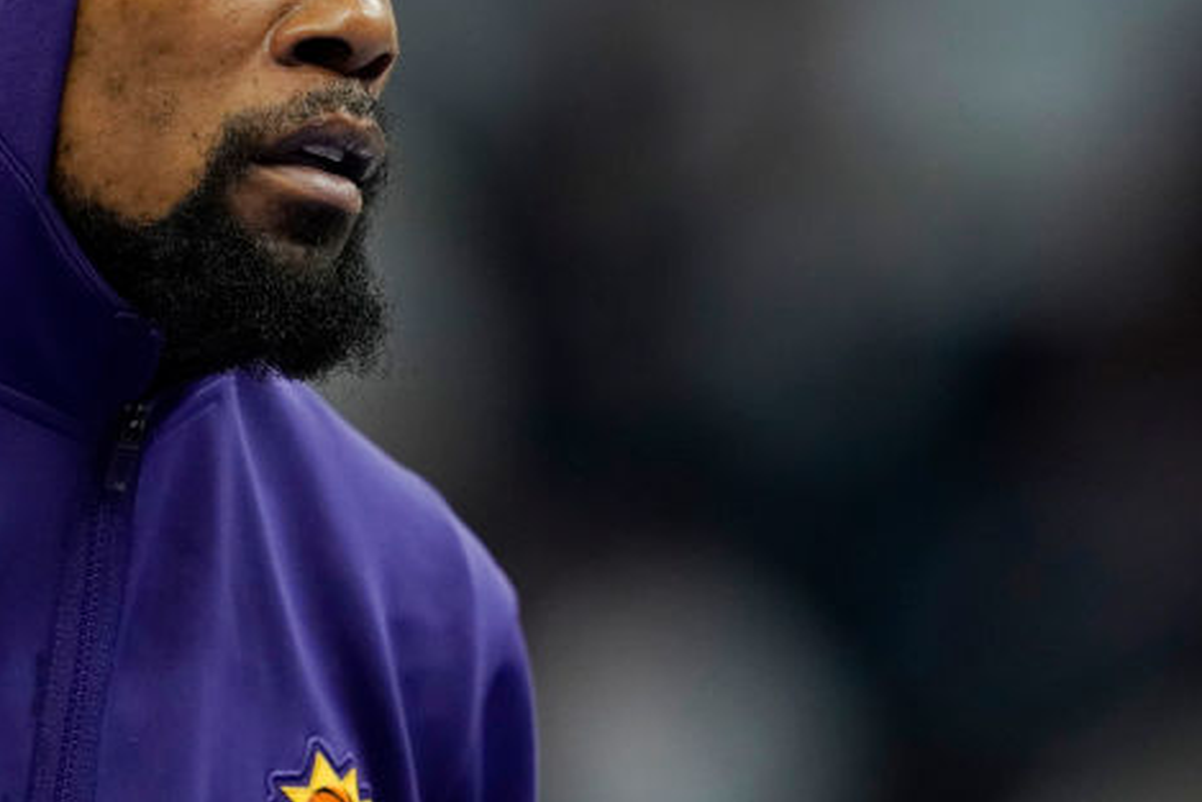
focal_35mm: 874
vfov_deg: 1.6
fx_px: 29189
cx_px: 692
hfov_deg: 2.4
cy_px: 311
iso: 3200
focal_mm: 400
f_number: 2.8
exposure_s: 1/2000
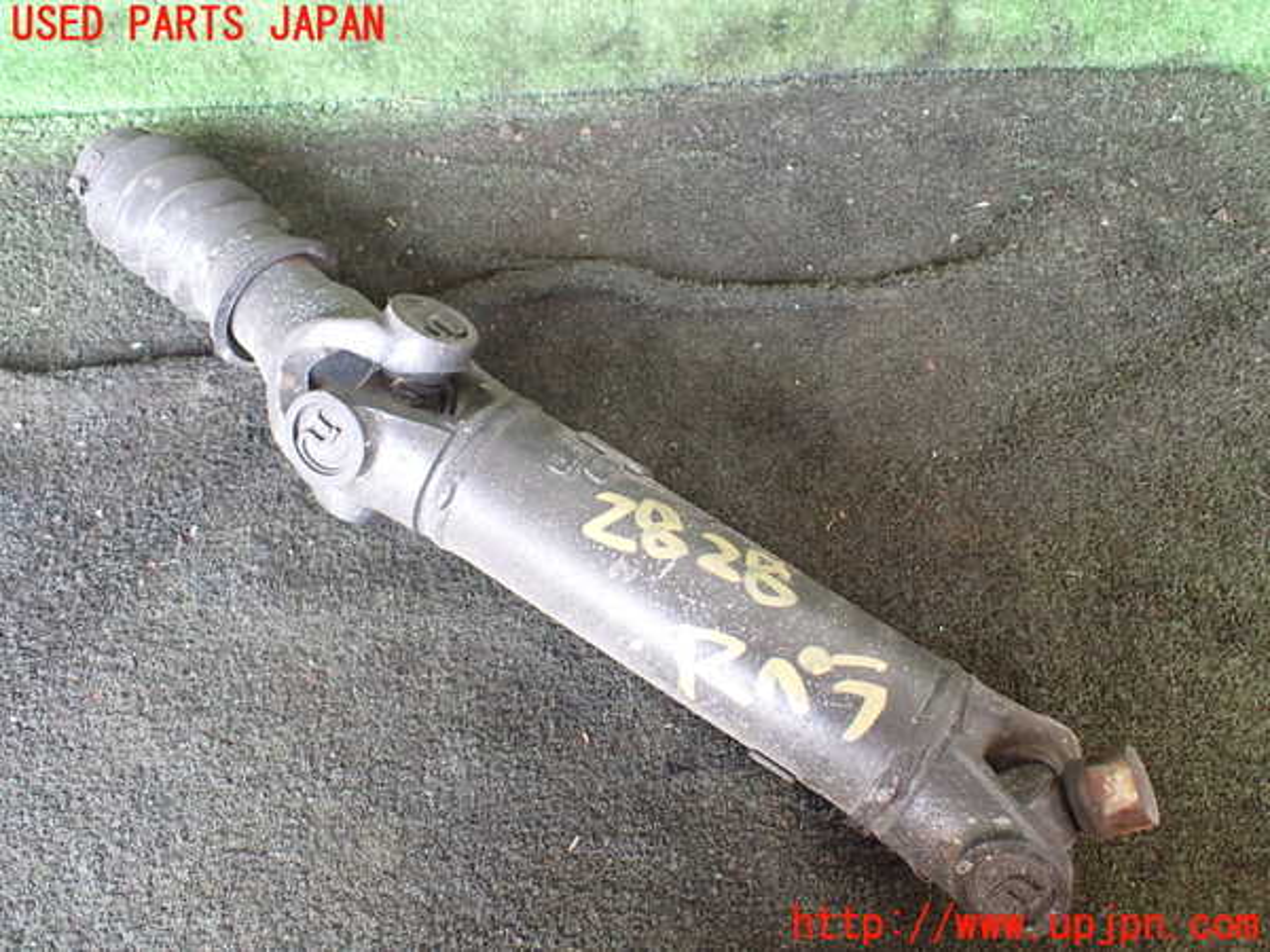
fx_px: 1101
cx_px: 635
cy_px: 476
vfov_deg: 46.8
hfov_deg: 60.0
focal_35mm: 30
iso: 800
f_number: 2.3
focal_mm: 5.4
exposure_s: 1/80
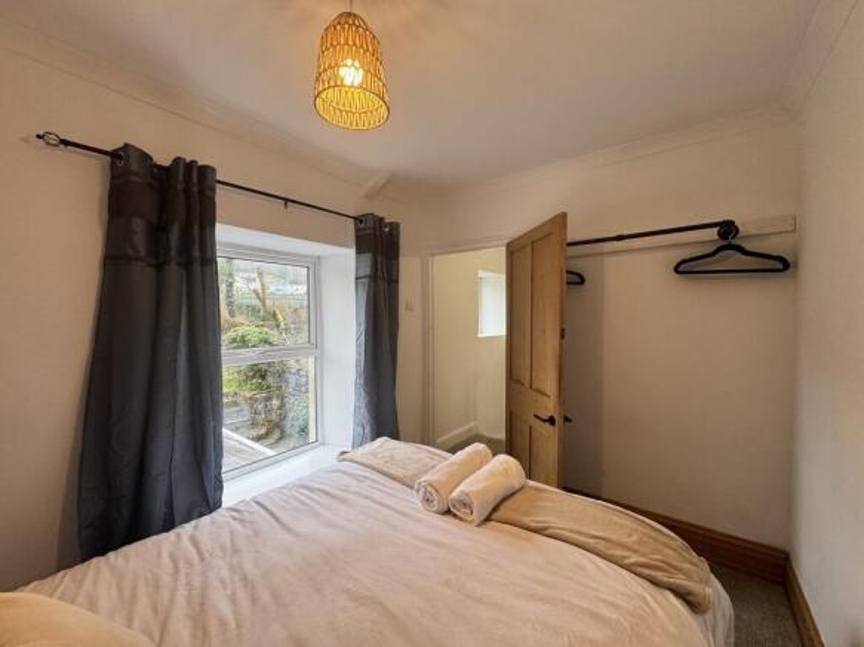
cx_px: 432
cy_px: 324
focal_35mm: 14
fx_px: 349
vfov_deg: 85.7
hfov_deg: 102.1
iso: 200
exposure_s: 1/100
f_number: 2.2
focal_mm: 2.22
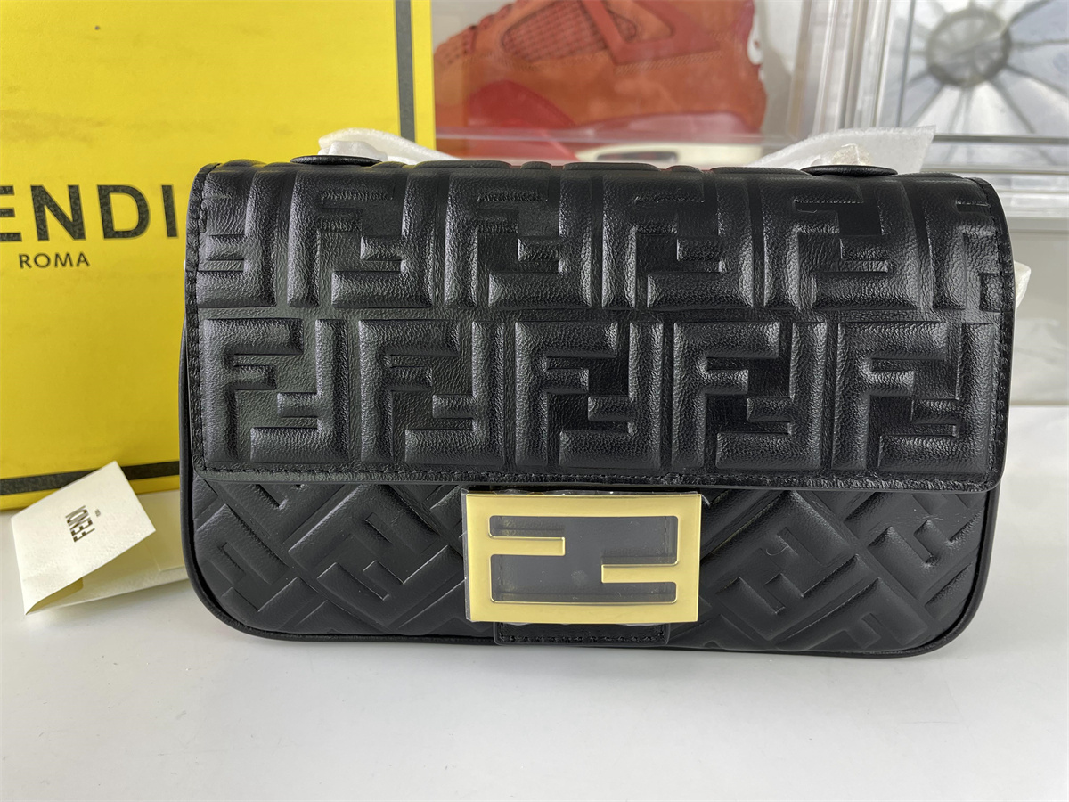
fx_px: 803
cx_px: 534
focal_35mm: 26
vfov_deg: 53.1
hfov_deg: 67.3
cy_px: 401
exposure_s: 1/100
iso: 80
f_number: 1.6
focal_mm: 4.2
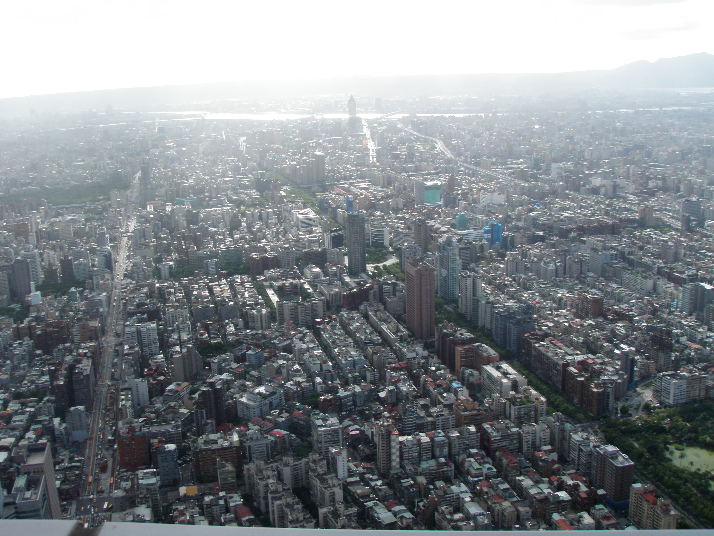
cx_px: 357
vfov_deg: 37.7
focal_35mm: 38
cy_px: 268
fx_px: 784
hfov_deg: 49.0
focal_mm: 6.7
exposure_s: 1/160
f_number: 6.3
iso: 80
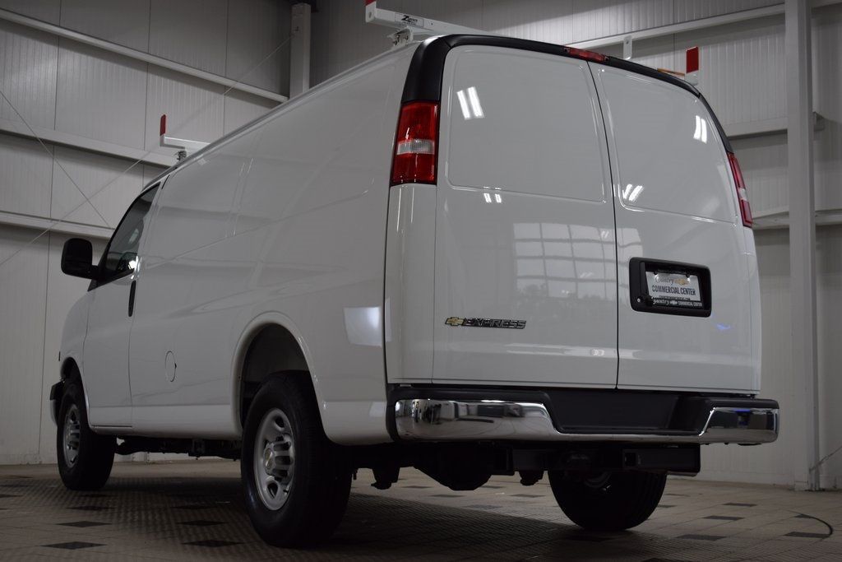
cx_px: 421
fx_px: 1193
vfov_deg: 26.5
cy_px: 281
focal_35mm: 51
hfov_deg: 38.9
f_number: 5
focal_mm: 34
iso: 400
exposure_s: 1/80
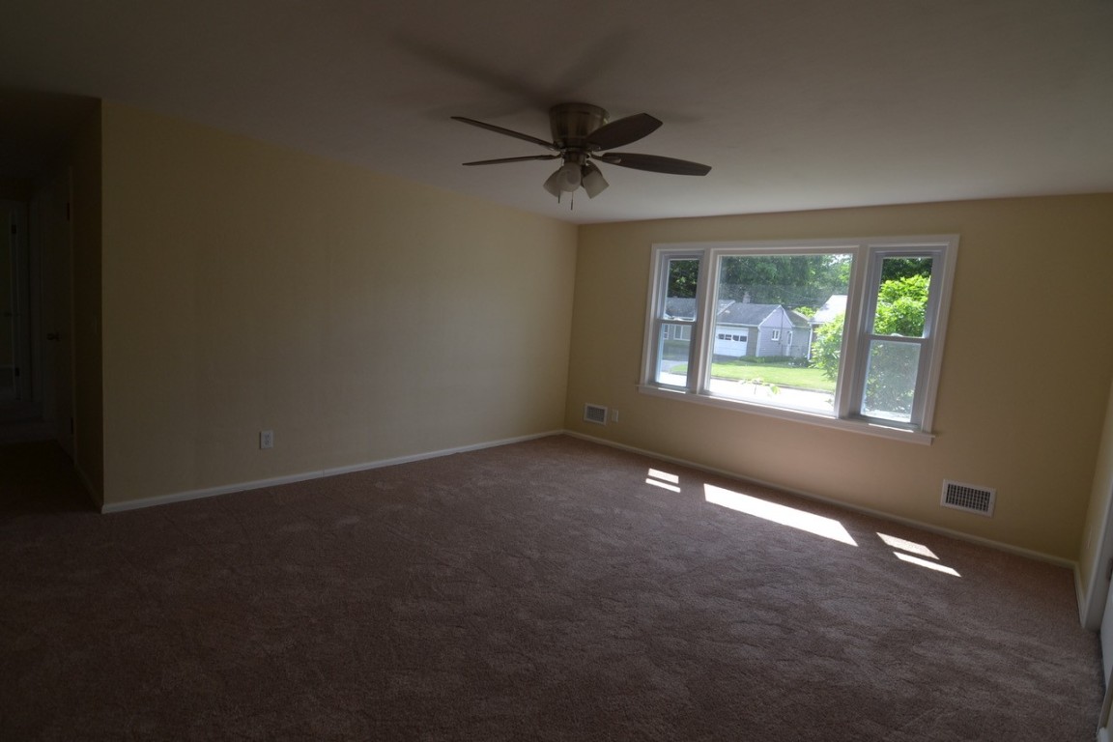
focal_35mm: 16
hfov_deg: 95.0
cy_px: 371
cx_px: 556
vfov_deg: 72.1
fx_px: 510
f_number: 5.6
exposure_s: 1/125
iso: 140
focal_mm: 11
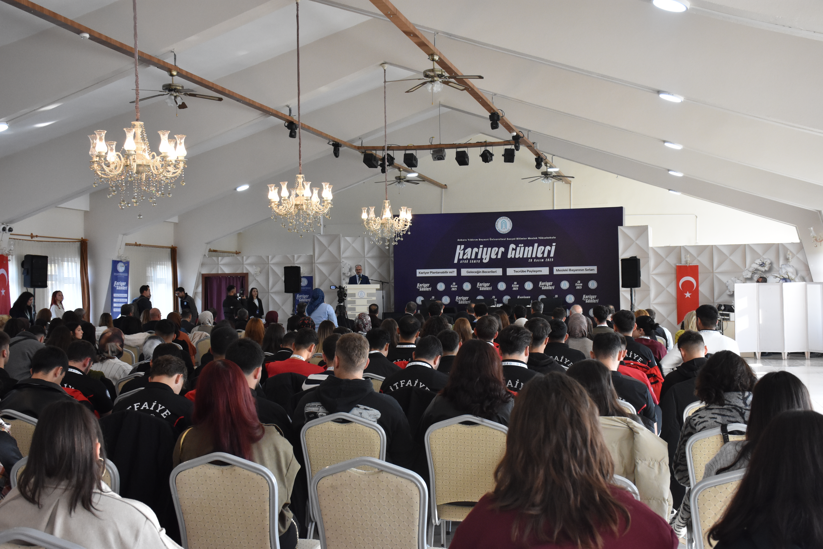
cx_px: 412
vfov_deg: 29.9
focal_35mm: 45
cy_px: 274
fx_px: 1029
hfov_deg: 43.6
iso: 2000
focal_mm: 30
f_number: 6.3
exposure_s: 1/160
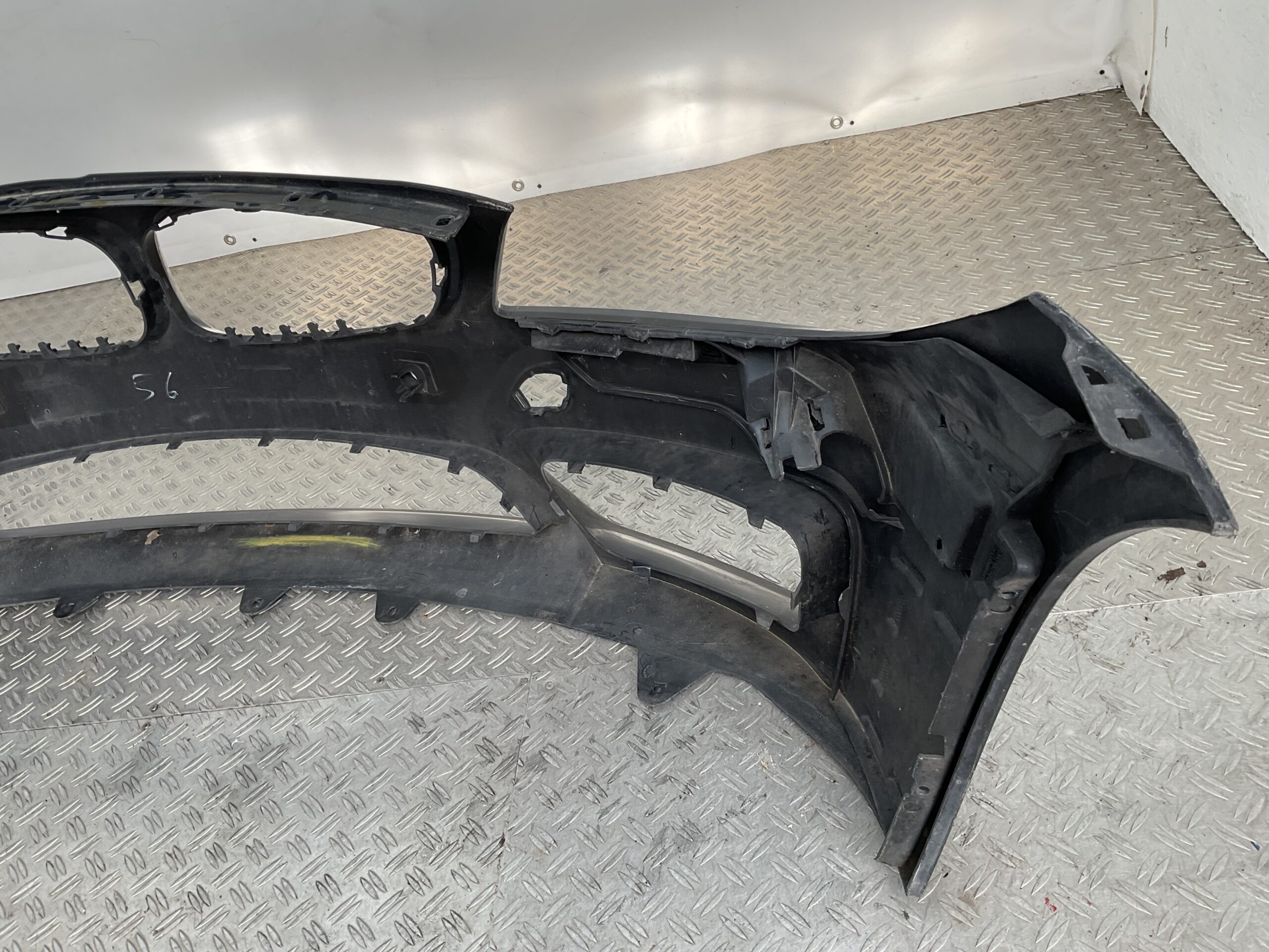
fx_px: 1063
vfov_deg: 48.2
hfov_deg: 61.7
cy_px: 476
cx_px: 634
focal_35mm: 29
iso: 16
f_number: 1.8
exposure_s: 1/181
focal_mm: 3
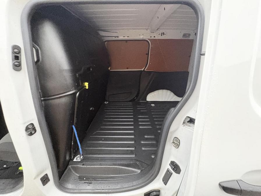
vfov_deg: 85.7
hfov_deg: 102.1
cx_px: 130
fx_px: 106
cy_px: 98
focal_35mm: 14
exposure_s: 1/40
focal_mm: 2.22
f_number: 2.2
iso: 1000
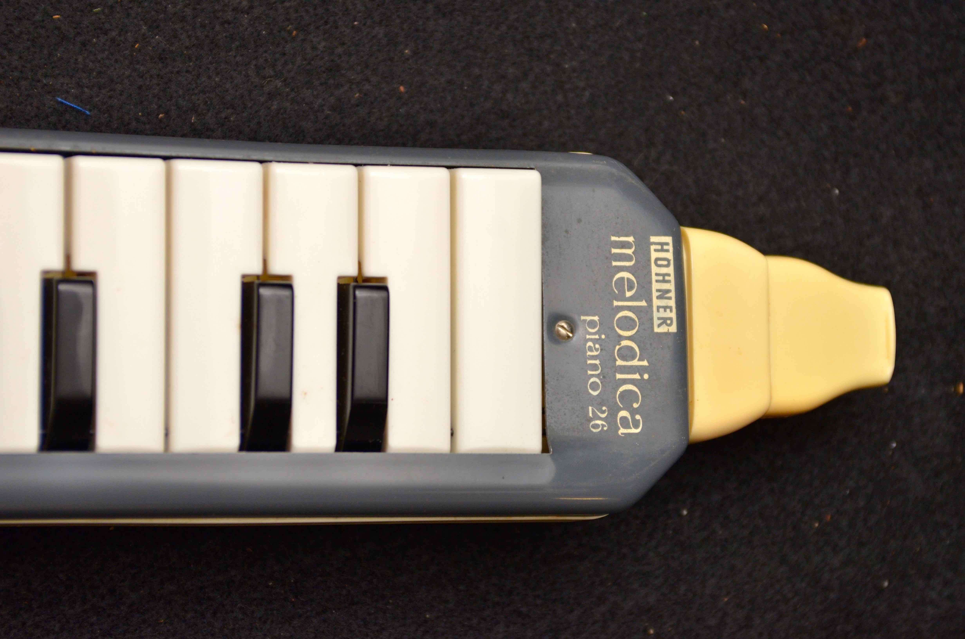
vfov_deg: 10.7
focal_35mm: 128
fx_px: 3411
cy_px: 320
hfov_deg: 16.1
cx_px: 482
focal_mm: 85
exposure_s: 1/200
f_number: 5.6
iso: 800
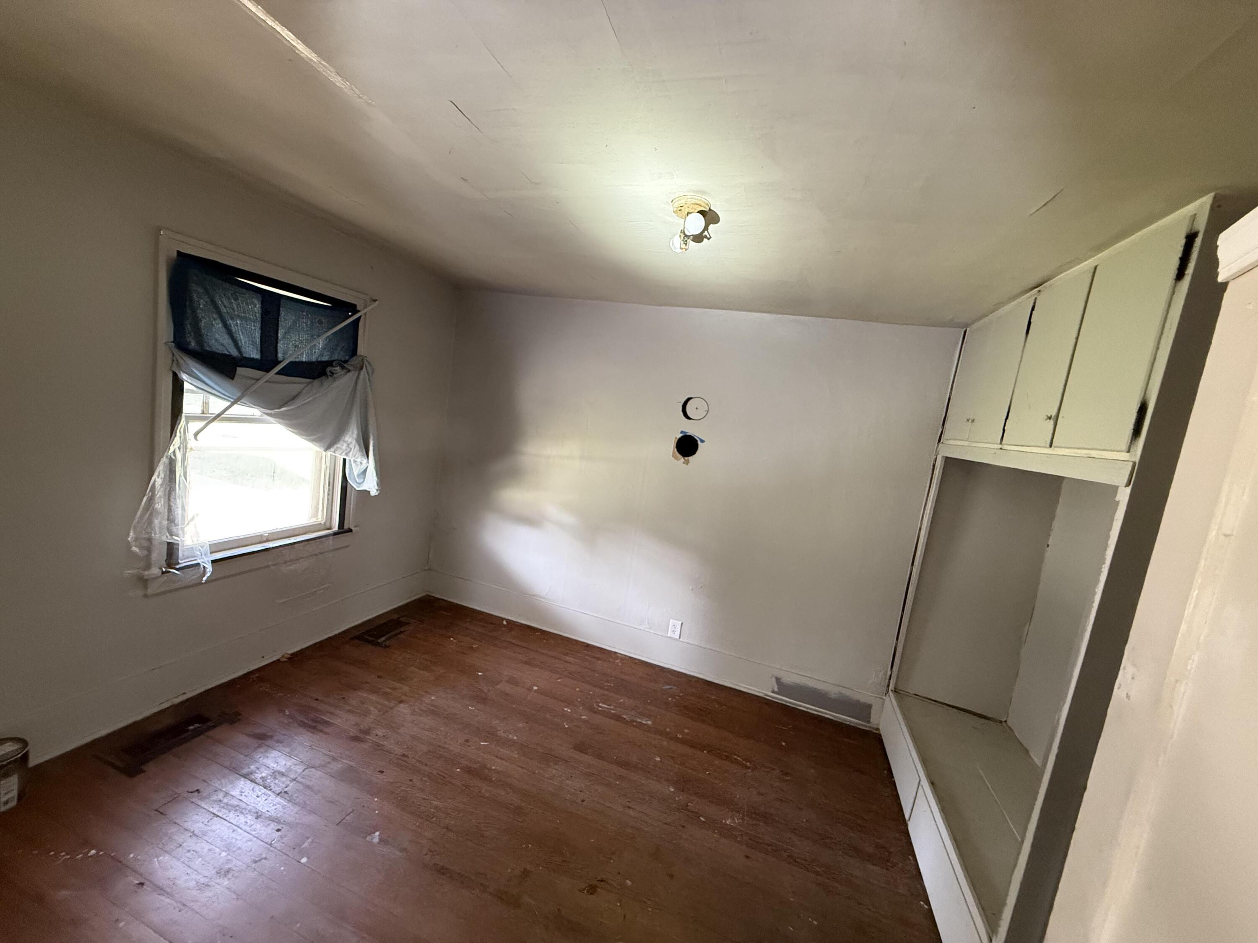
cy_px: 472
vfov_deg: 85.7
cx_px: 629
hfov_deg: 102.1
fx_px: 509
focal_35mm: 14
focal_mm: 2.22
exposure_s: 1/60
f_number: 2.2
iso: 640
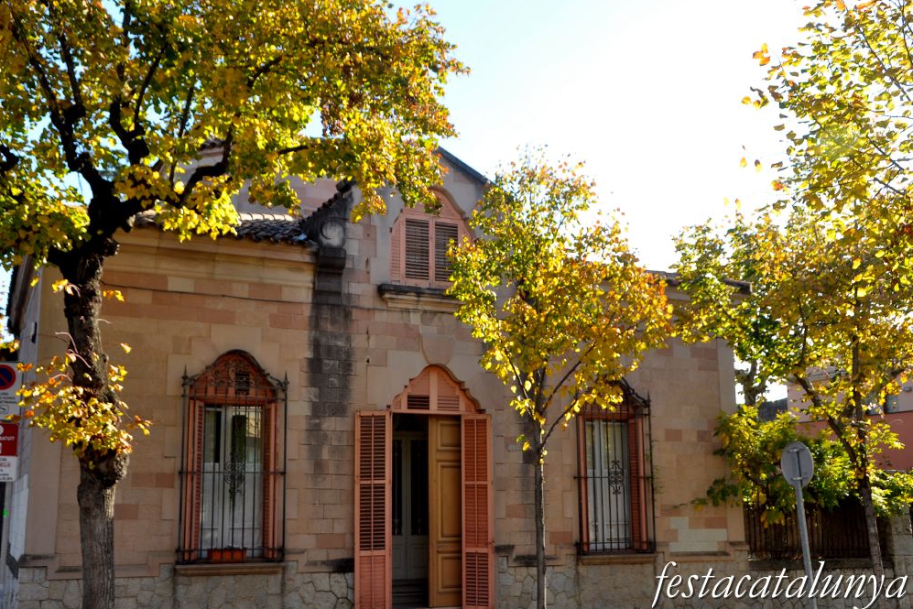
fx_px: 1015
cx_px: 445
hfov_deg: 48.4
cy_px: 302
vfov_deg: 33.4
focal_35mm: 40
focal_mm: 26
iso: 200
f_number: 6.3
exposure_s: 1/160
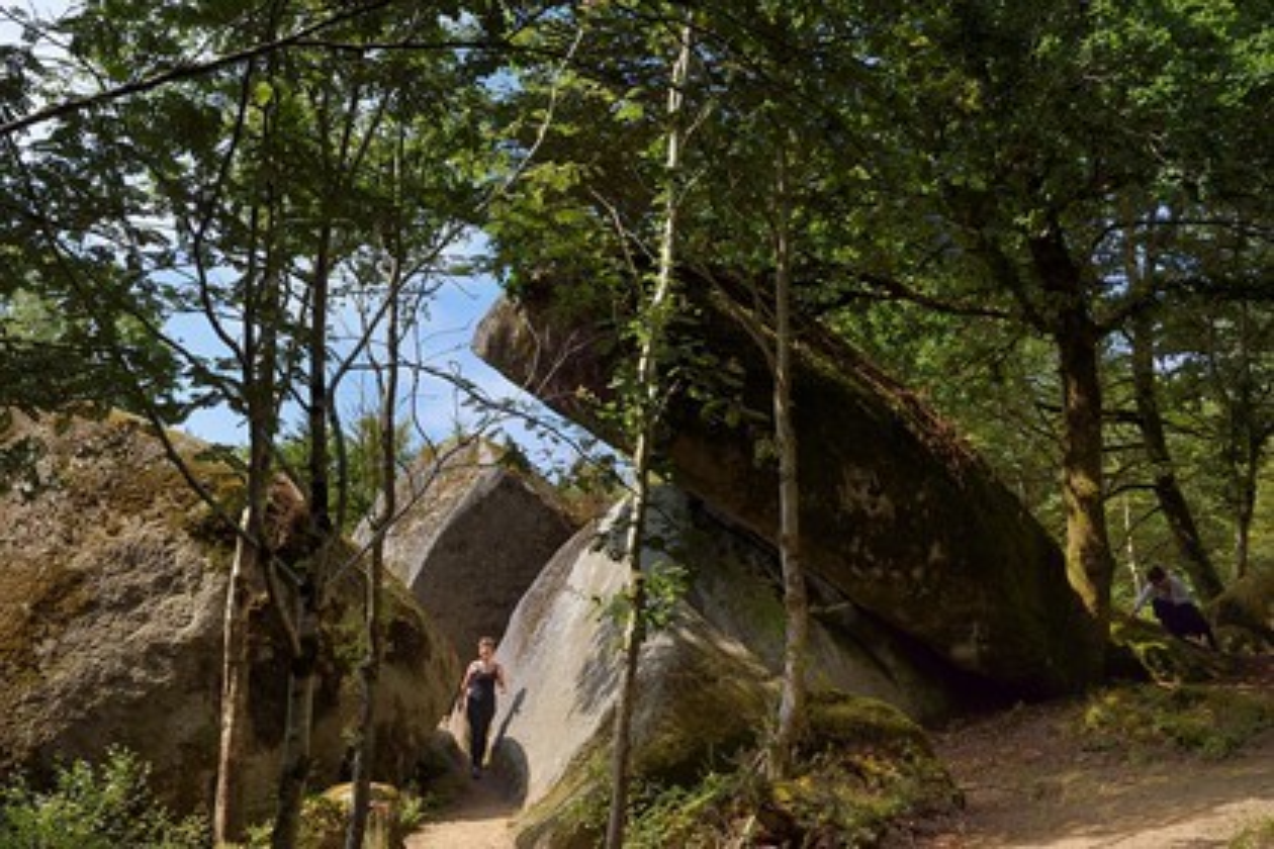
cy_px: 424
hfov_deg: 58.7
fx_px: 1132
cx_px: 637
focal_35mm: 32
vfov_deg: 41.1
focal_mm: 32
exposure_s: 1/250
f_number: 13
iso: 400
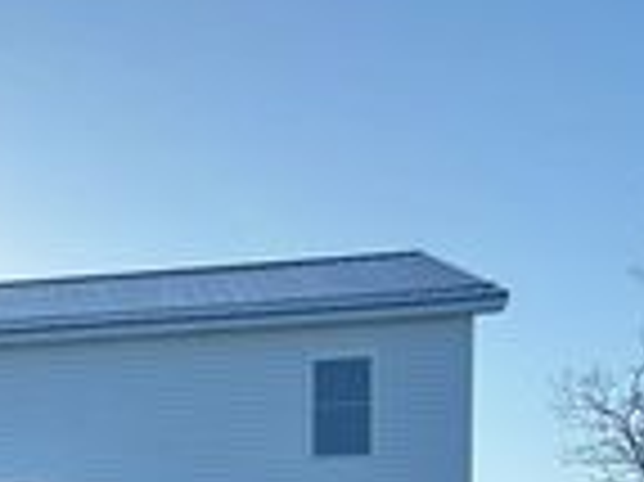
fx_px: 1692
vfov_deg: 14.7
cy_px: 795
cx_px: -266
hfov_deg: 19.3
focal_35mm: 91
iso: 50
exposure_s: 1/2024
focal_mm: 5.96
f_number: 1.6
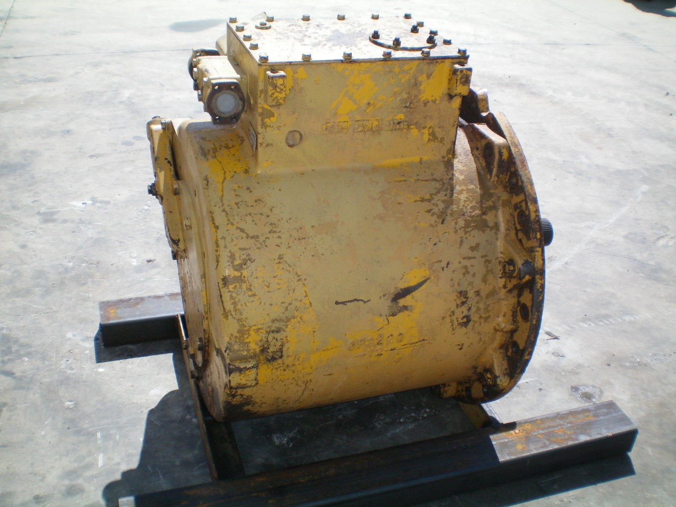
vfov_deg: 37.7
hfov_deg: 49.0
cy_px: 254
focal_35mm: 38
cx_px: 338
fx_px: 742
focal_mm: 6.3
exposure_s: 1/400
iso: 64
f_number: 4.6
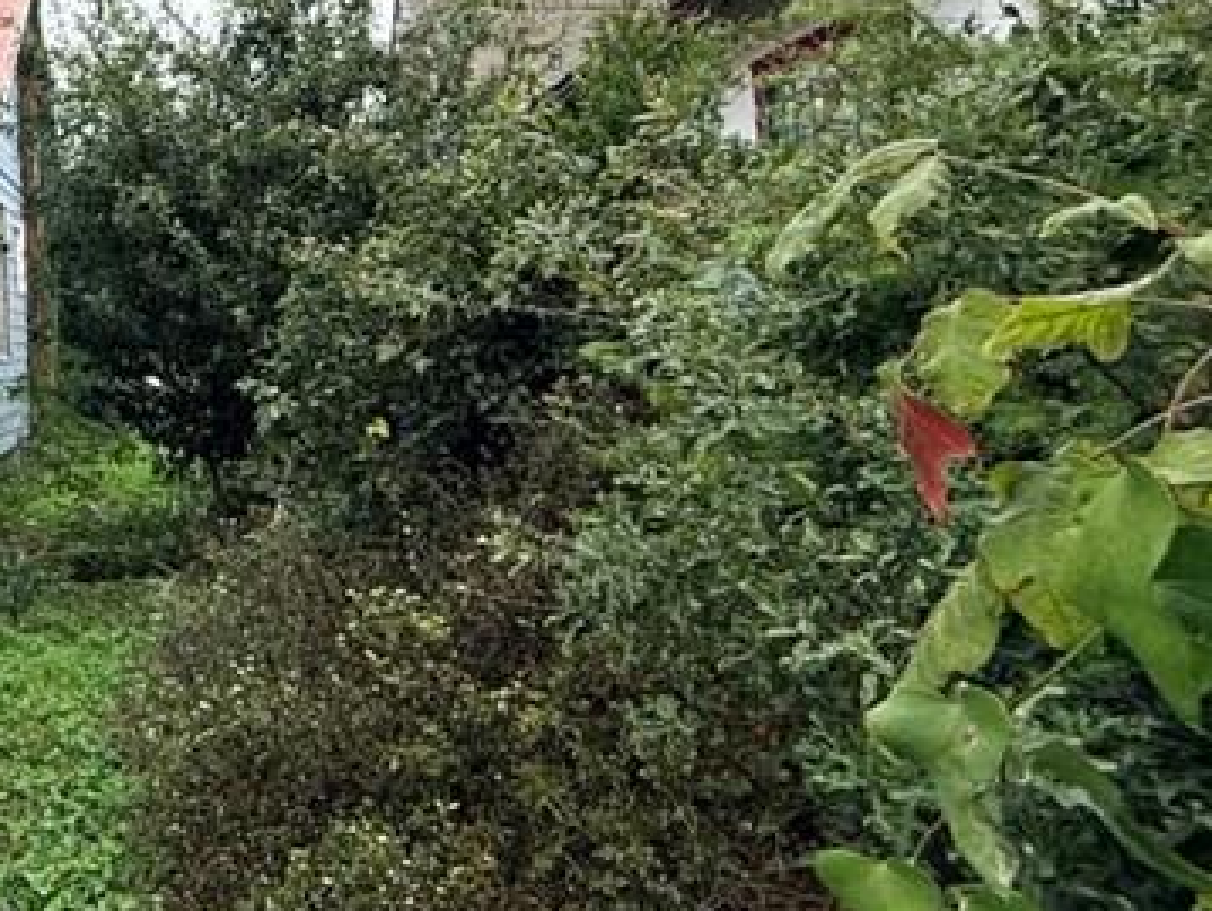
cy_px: 237
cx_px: -332
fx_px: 1401
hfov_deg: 34.4
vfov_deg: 35.3
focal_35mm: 40
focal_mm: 2.22
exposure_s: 1/518
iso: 50
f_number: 2.2
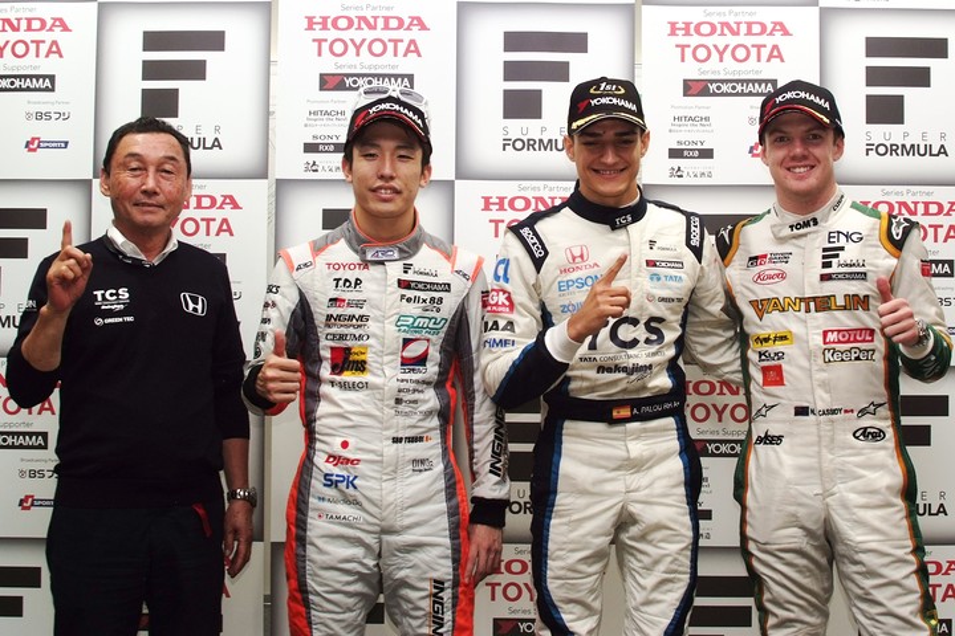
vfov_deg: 31.9
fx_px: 1114
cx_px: 478
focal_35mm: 42
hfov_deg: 46.4
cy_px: 318
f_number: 5.6
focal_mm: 28
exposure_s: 1/60
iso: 400
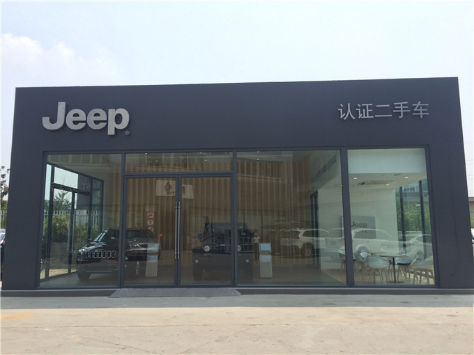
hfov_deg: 61.7
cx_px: 237
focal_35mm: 29
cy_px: 178
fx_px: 397
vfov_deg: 48.2
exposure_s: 1/1414
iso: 32
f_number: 2.2
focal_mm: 4.15
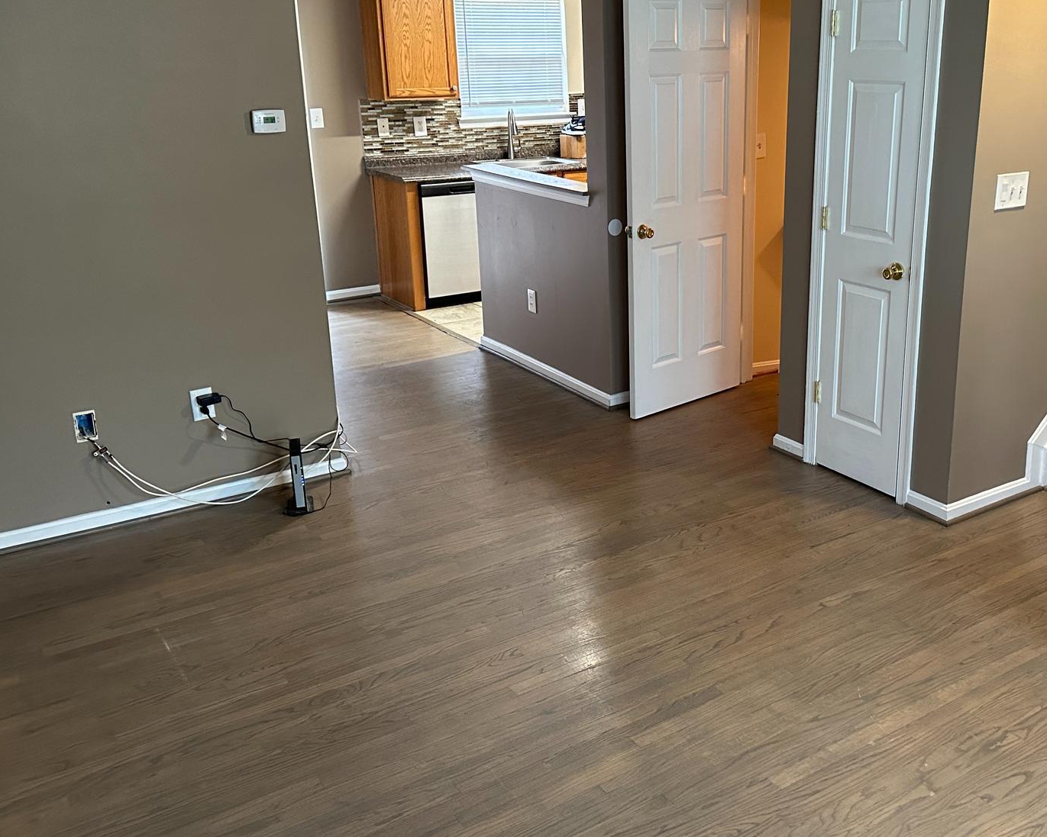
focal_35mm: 35
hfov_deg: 50.9
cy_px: 351
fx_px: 1085
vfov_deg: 42.1
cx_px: 664
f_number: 1.78
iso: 500
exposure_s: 1/60
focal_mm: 6.86
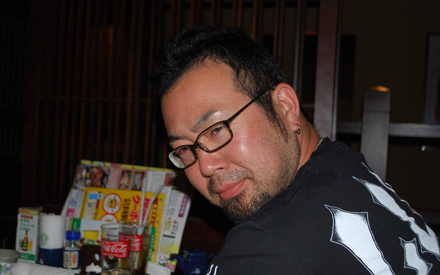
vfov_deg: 25.8
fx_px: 599
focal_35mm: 50
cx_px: 221
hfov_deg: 40.3
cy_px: 144
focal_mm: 32
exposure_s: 1/60
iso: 200
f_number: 4.8
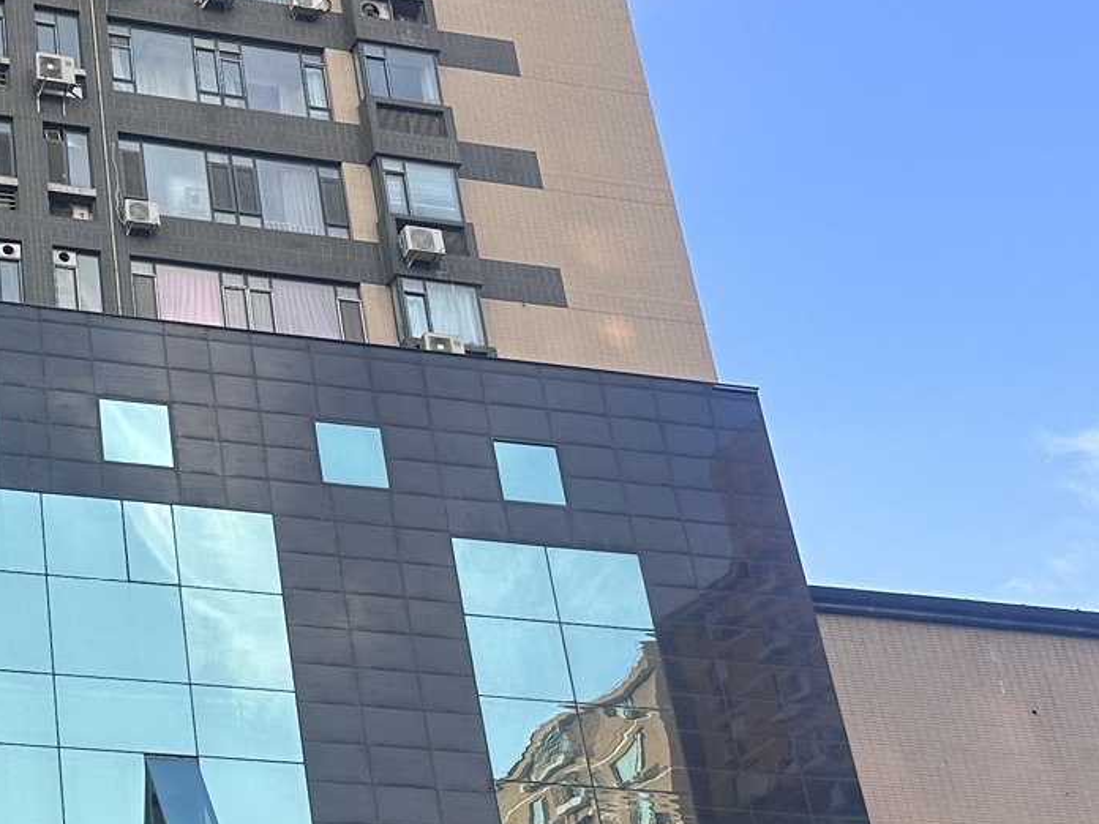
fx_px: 2191
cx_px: 5
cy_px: 560
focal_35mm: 69
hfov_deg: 26.7
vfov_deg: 21.2
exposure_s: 1/989
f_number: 1.78
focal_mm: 6.86
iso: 80
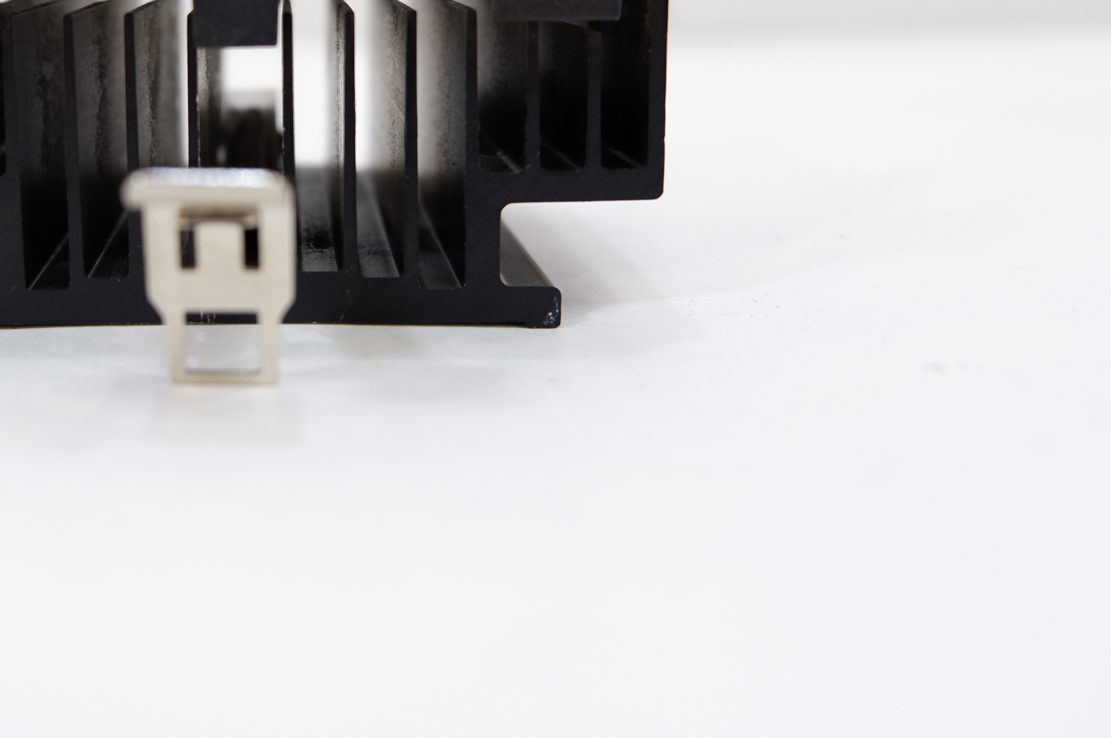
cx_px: 234
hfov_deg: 47.1
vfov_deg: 33.0
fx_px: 1202
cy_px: 131
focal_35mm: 39
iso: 200
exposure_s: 1/75
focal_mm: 15.2
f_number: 3.5
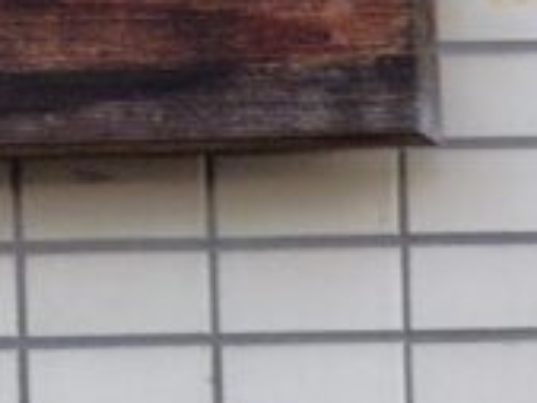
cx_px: 1570
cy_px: 857
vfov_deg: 8.1
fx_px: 2701
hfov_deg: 9.2
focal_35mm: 174
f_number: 1.9
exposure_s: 1/60
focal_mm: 5.6
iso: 601
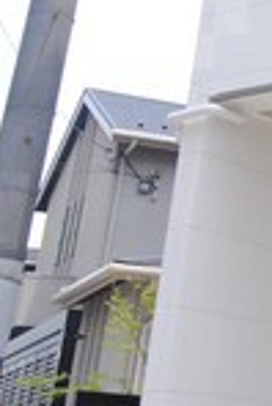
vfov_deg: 21.7
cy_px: 16
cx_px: 558
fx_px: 1029
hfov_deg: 12.9
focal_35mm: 91
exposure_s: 1/500
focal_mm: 14
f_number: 11
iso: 800
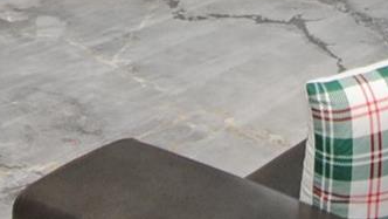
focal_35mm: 97
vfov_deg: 10.8
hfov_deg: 21.5
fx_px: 998
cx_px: 346
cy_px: -295
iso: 200
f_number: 4
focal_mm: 10
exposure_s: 1/60
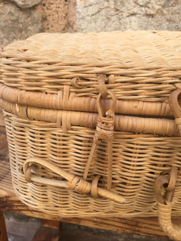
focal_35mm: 29
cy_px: 120
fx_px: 202
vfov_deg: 61.7
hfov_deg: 48.2
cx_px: 90
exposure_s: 1/174
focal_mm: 4.15
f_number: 2.2
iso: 25
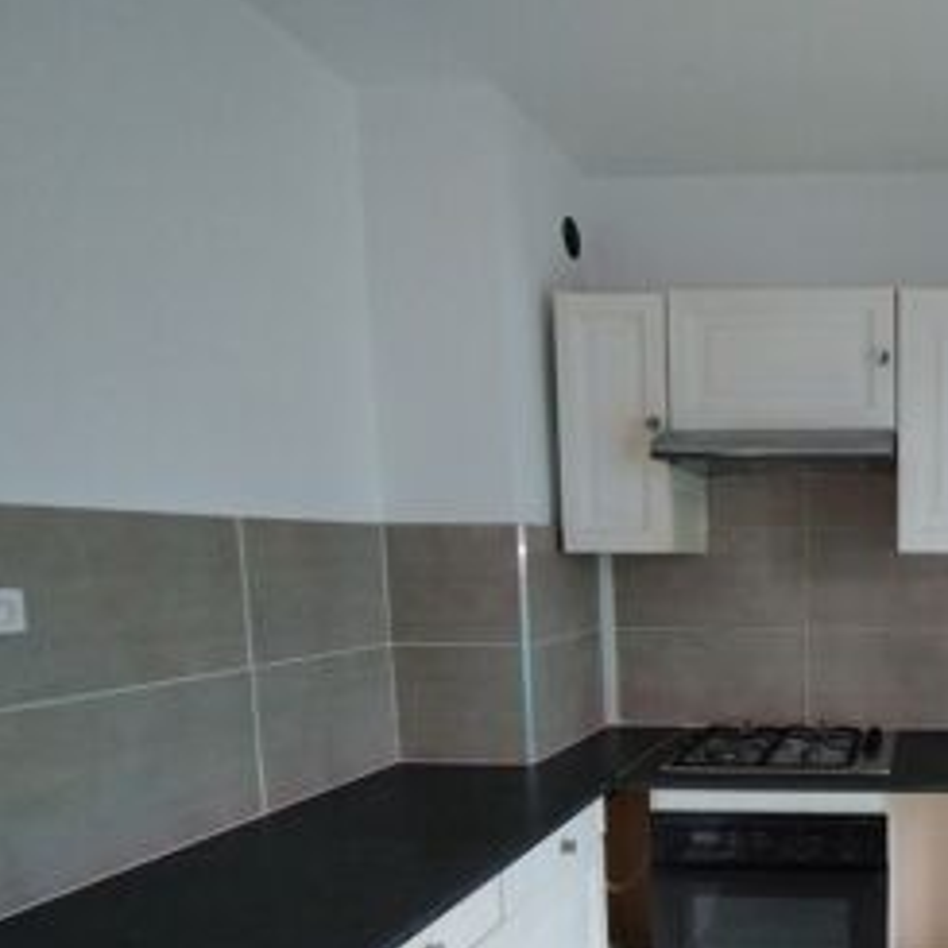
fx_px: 806
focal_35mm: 26
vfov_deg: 58.9
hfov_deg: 50.7
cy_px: 666
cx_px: 921
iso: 400
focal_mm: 1.65
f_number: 2.2
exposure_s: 1/20
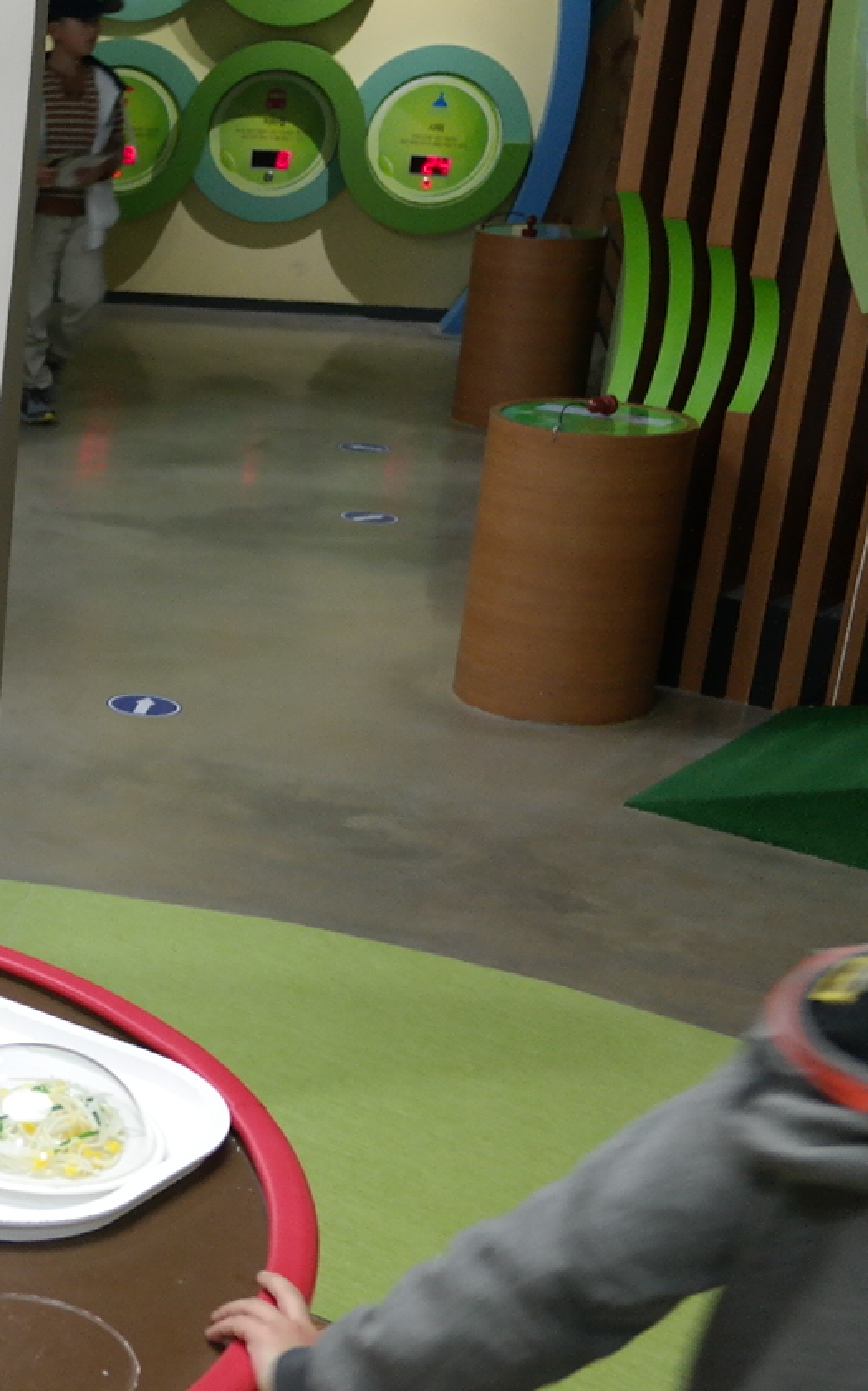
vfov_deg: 32.4
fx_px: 2386
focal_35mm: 63
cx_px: -427
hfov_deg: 18.3
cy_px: 827
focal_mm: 20
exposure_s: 1/40
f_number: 3.5
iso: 800
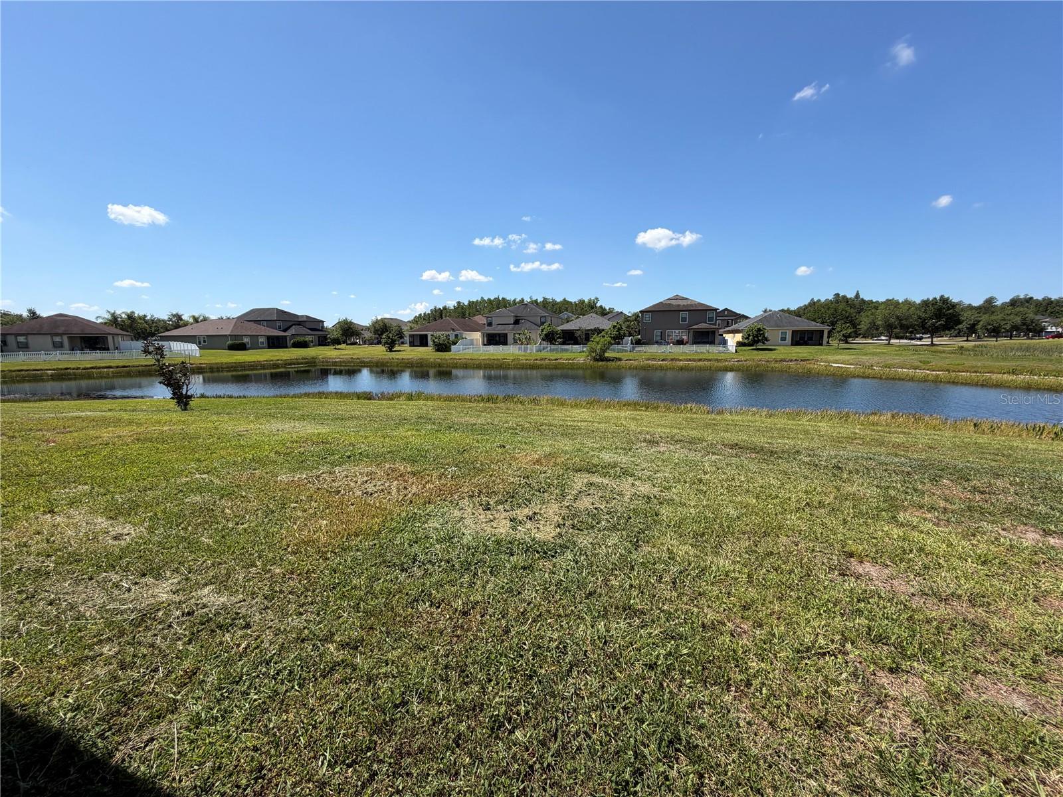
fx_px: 430
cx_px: 532
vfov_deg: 85.7
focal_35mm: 14
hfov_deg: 102.1
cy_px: 398
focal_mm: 2.22
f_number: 2.2
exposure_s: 1/914
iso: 20
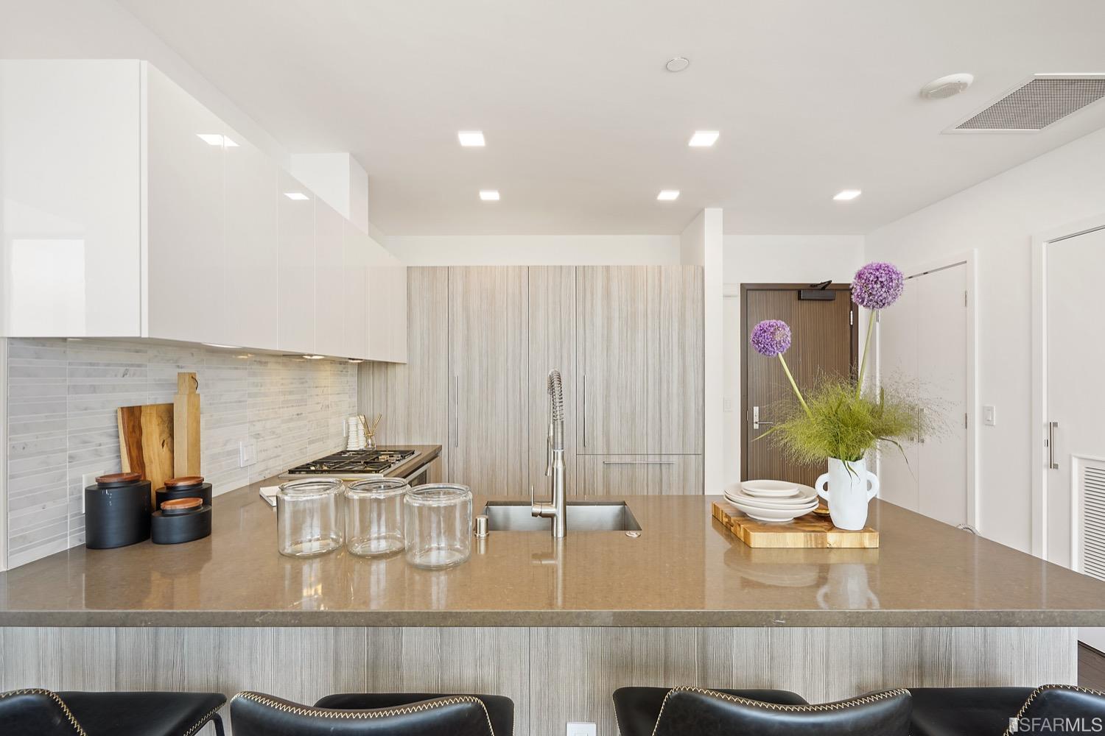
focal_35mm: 16
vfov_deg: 73.7
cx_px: 552
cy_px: 368
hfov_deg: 96.7
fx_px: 491
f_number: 8
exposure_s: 1/3
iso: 100
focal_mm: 16
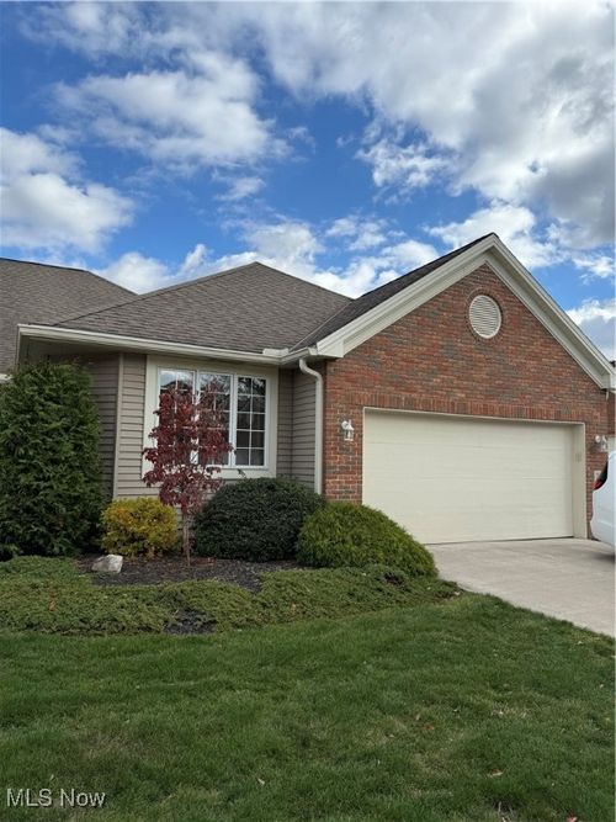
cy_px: 411
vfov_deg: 71.6
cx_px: 308
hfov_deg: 56.8
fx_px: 570
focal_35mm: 24
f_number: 1.78
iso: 80
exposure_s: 1/3021
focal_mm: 6.76
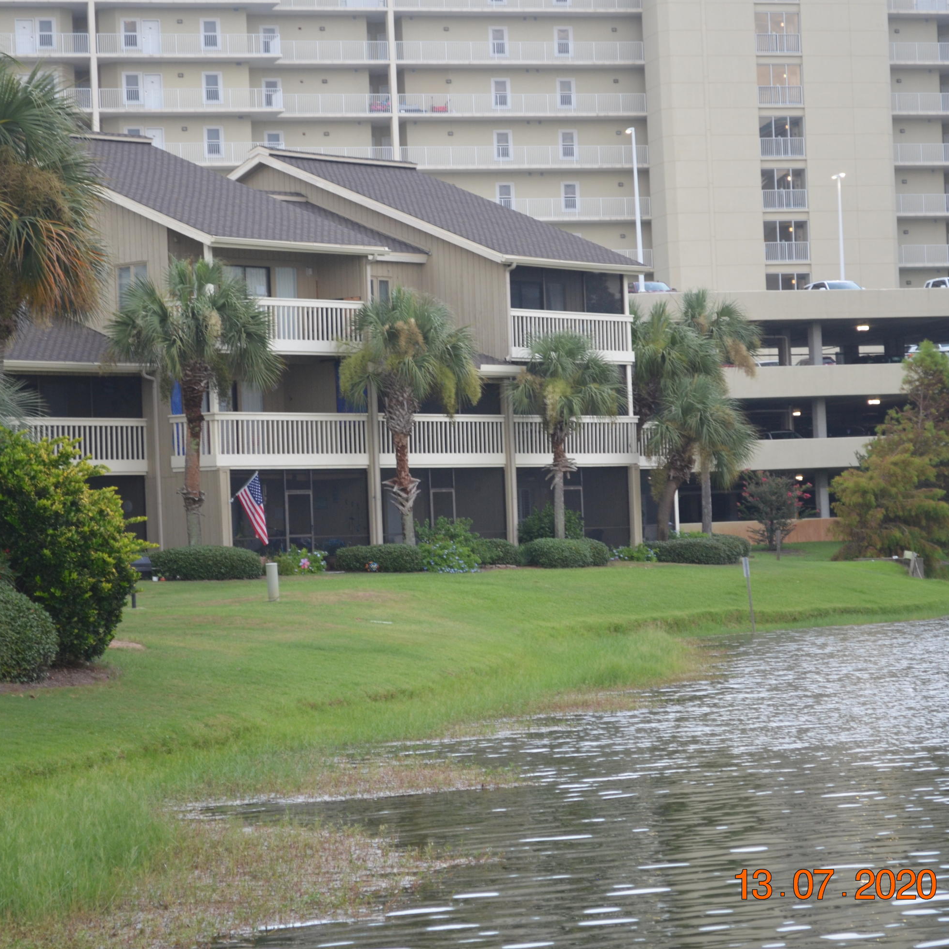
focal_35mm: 107
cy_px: 479
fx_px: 3308
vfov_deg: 16.3
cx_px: 474
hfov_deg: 16.3
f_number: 5.6
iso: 450
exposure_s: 1/60
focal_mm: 55
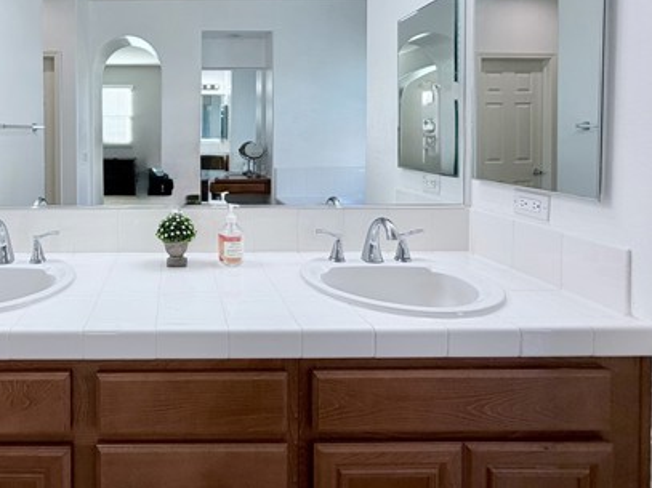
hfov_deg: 72.2
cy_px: 136
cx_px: 179
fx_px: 414
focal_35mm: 22
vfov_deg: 58.6
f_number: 2.2
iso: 64
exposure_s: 1/120
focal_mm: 2.22
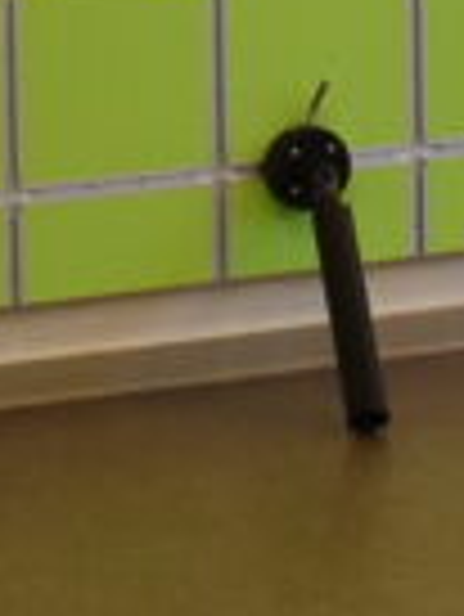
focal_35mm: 259
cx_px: 1005
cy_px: -540
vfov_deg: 7.4
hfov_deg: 5.6
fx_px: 4622
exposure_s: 1/60
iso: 720
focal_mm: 24
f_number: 4
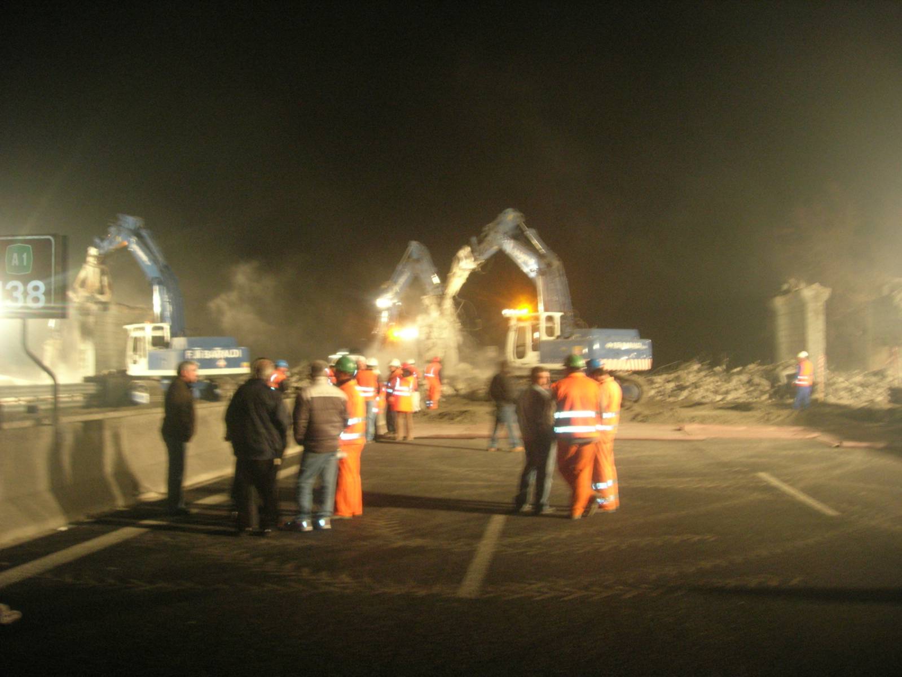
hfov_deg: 49.0
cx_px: 451
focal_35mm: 38
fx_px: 990
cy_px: 338
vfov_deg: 37.7
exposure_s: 1/6.4
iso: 200
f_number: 2.8
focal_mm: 7.8
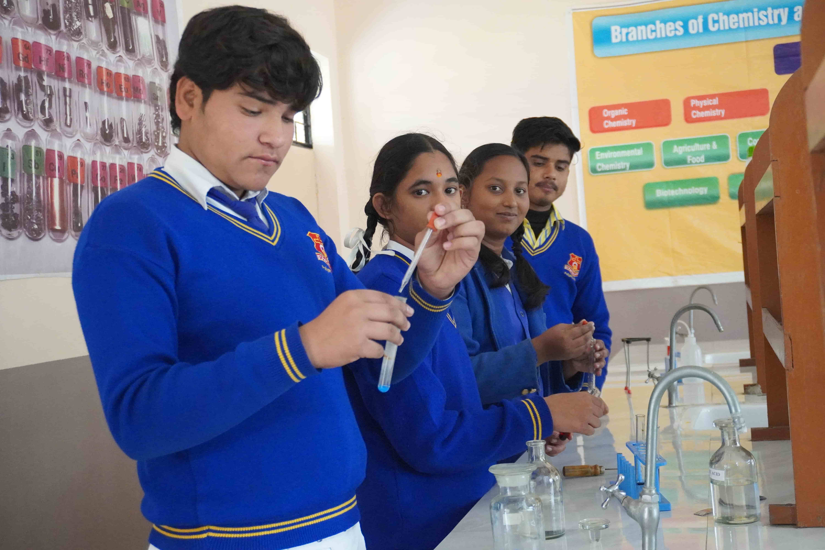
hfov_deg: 41.1
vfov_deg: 28.1
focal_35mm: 48
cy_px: 275
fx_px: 1100
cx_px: 412
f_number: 5
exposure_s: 1/160
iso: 5000
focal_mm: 32
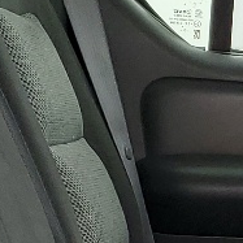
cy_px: 244
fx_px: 1565
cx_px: 337
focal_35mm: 197
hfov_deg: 8.7
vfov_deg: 8.8
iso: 50
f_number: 1.5
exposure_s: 1/189
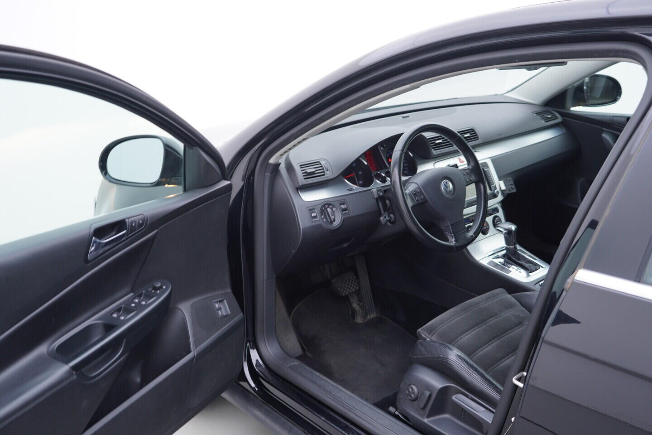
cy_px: 218
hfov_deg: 53.1
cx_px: 326
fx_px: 652
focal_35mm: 36
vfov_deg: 36.9
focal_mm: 24
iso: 125
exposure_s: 1/40
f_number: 3.2
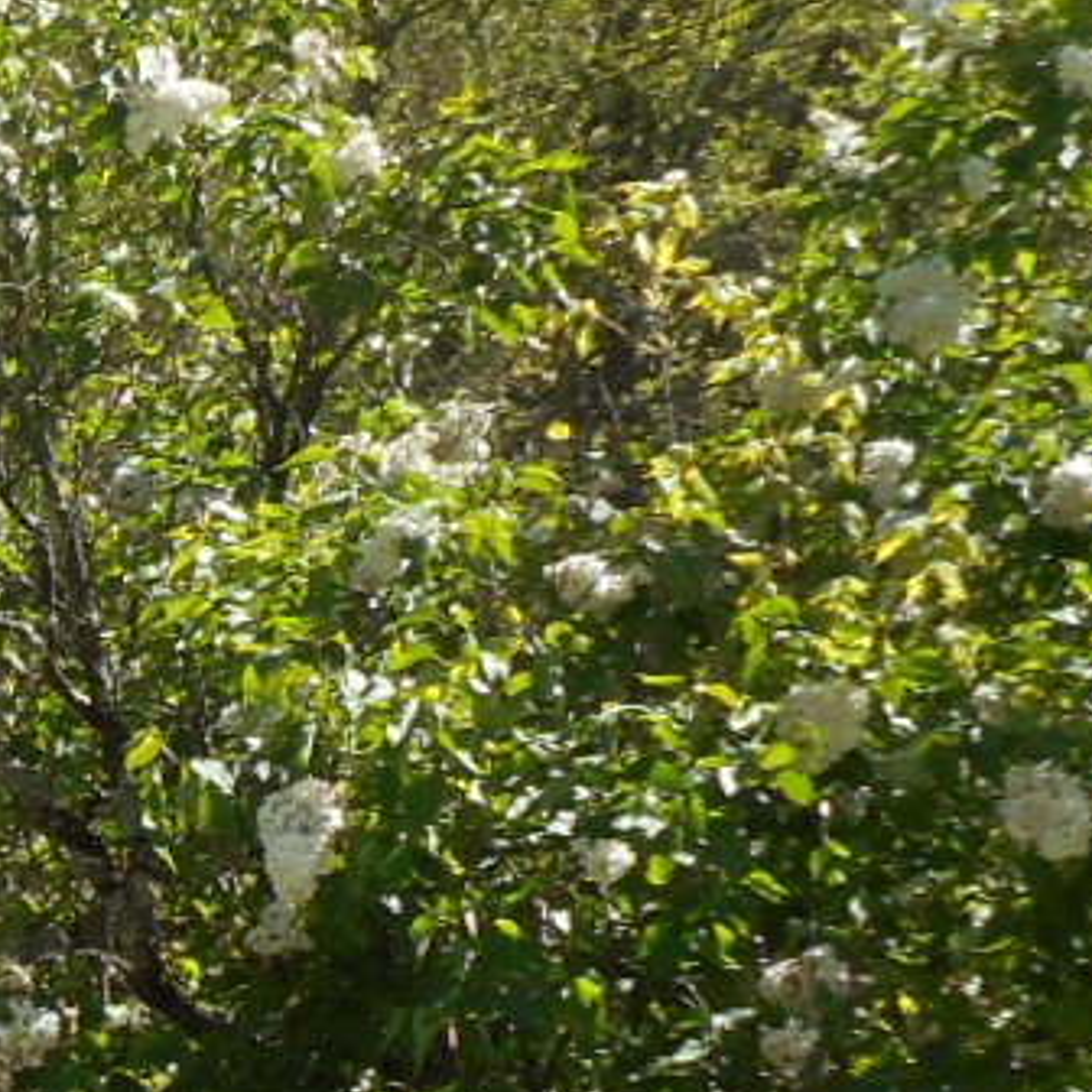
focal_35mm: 122
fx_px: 4354
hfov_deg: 11.8
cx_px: -1459
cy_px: 930
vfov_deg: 14.2
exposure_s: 1/320
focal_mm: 5.2
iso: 80
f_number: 4
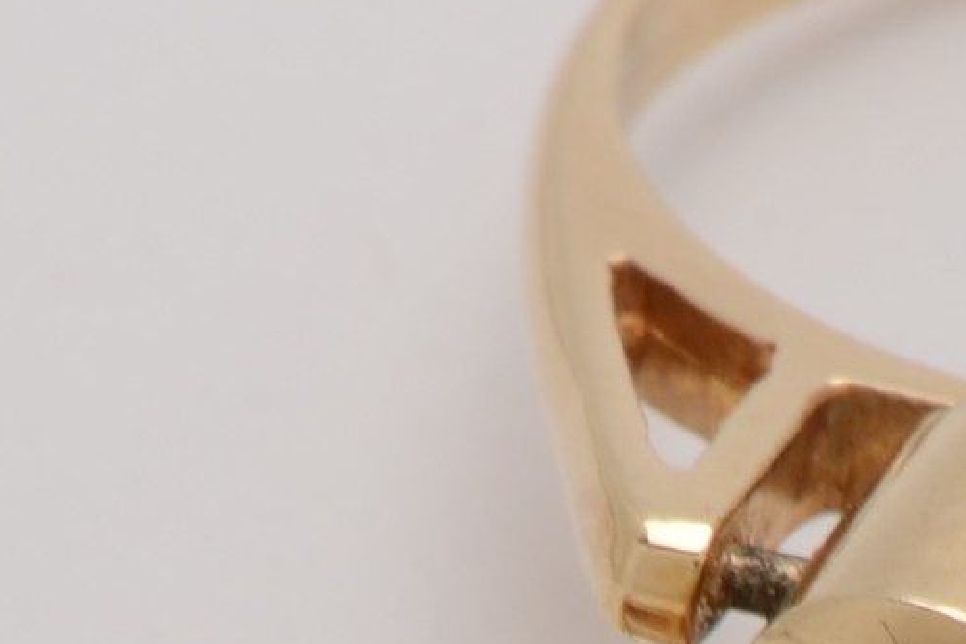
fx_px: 16760
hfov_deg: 3.3
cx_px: 1004
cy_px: 1053
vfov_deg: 2.2
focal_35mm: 624
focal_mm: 85
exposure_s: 1/160
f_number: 20
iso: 200
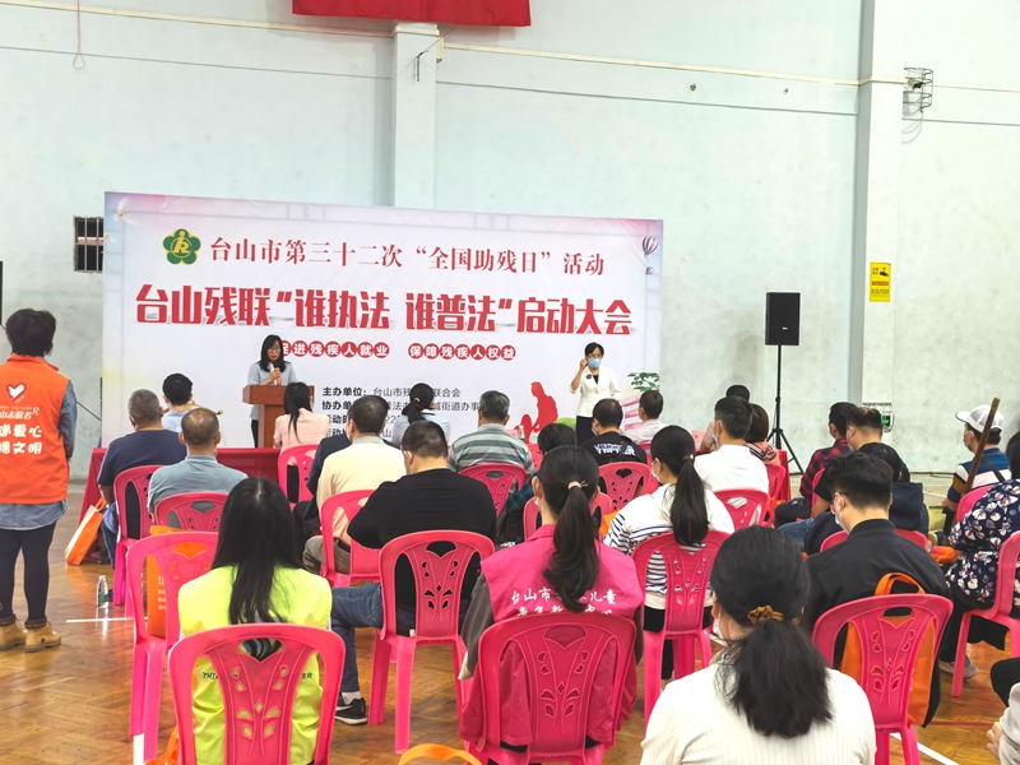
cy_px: 382
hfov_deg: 42.1
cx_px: 510
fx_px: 1326
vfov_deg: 32.2
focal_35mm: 45
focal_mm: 6.67
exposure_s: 1/98.8
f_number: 1.9
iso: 80
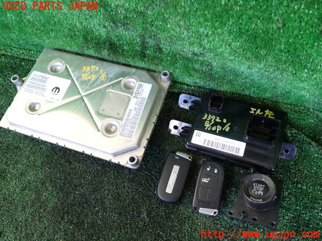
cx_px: 161
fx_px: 279
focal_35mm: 30
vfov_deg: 46.8
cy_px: 120
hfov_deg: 60.0
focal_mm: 5.4
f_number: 2.3
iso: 200
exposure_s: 1/60
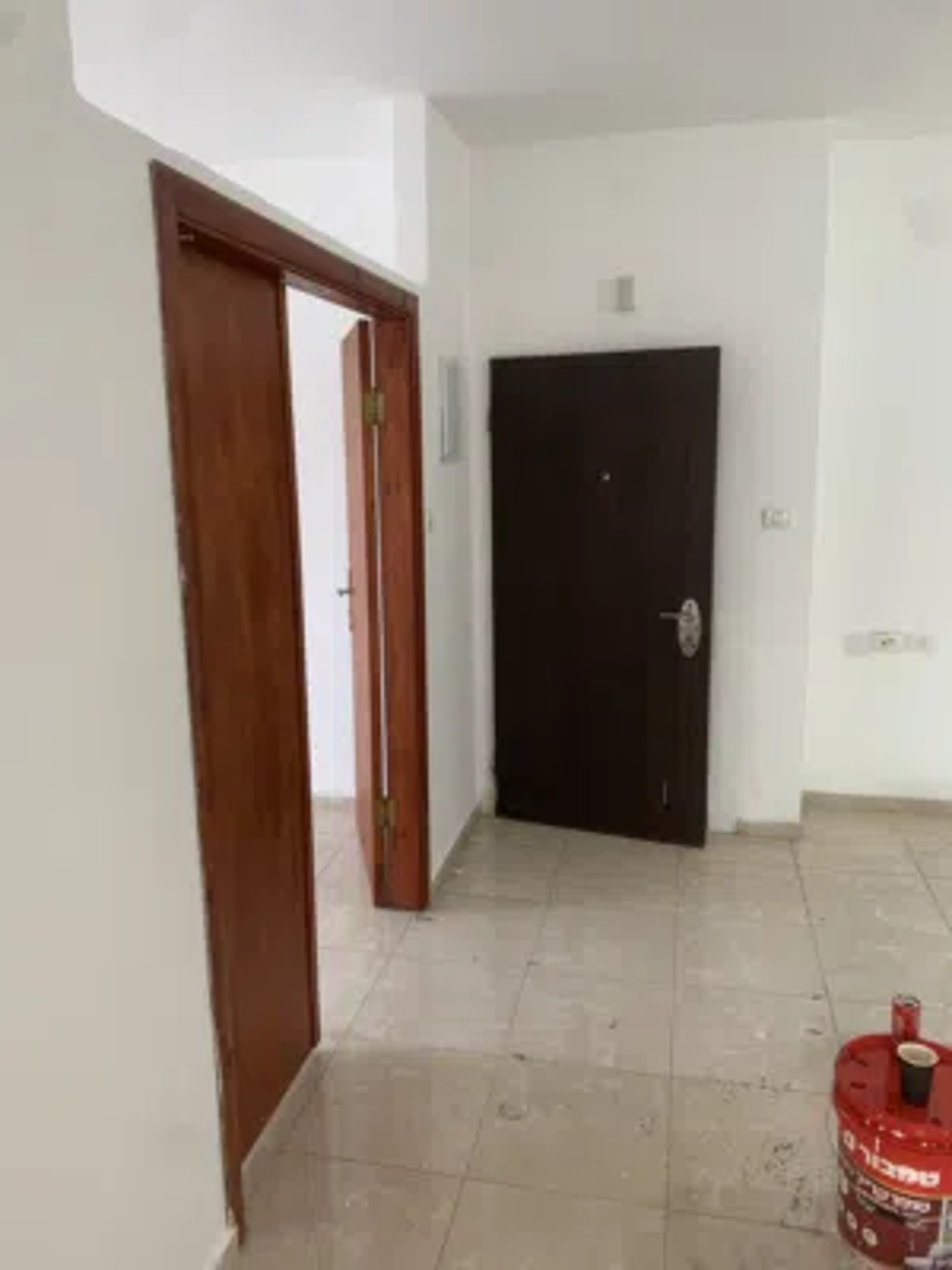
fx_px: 953
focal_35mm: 26
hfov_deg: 53.1
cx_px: 476
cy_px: 635
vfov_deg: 67.3
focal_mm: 4.25
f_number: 1.8
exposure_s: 1/50
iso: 80
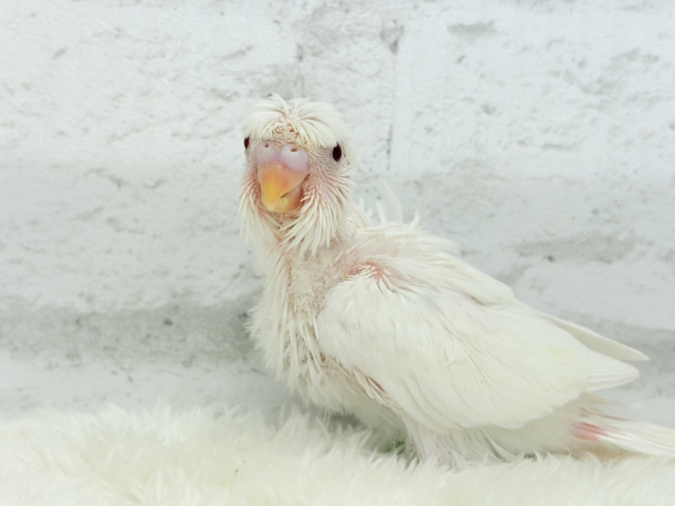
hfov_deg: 36.8
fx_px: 1014
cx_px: 338
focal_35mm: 52
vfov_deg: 28.0
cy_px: 253
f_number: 1.6
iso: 40
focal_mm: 5.96
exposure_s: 1/50
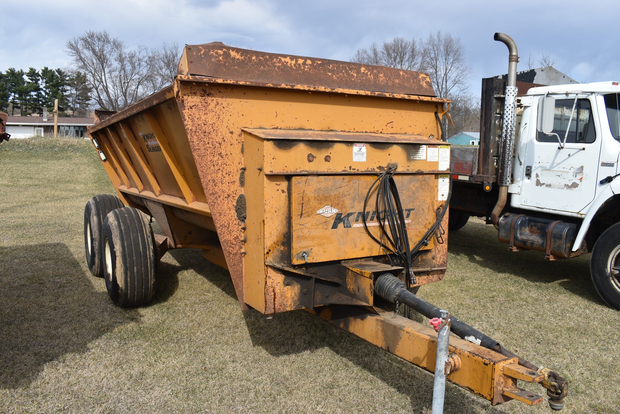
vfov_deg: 43.7
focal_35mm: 30
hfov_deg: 61.9
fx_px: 517
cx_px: 310
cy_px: 207
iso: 110
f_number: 8
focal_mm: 20
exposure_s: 1/250
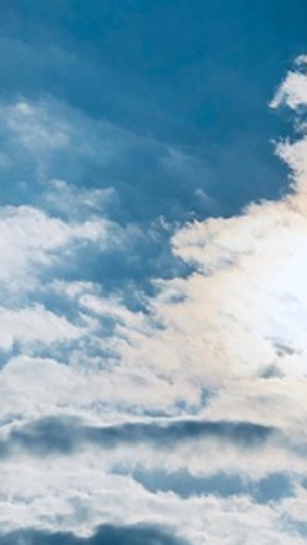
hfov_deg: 9.9
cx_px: 381
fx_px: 1736
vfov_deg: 17.9
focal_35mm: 120
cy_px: 300
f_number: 2.4
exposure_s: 1/24390
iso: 20
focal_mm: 6
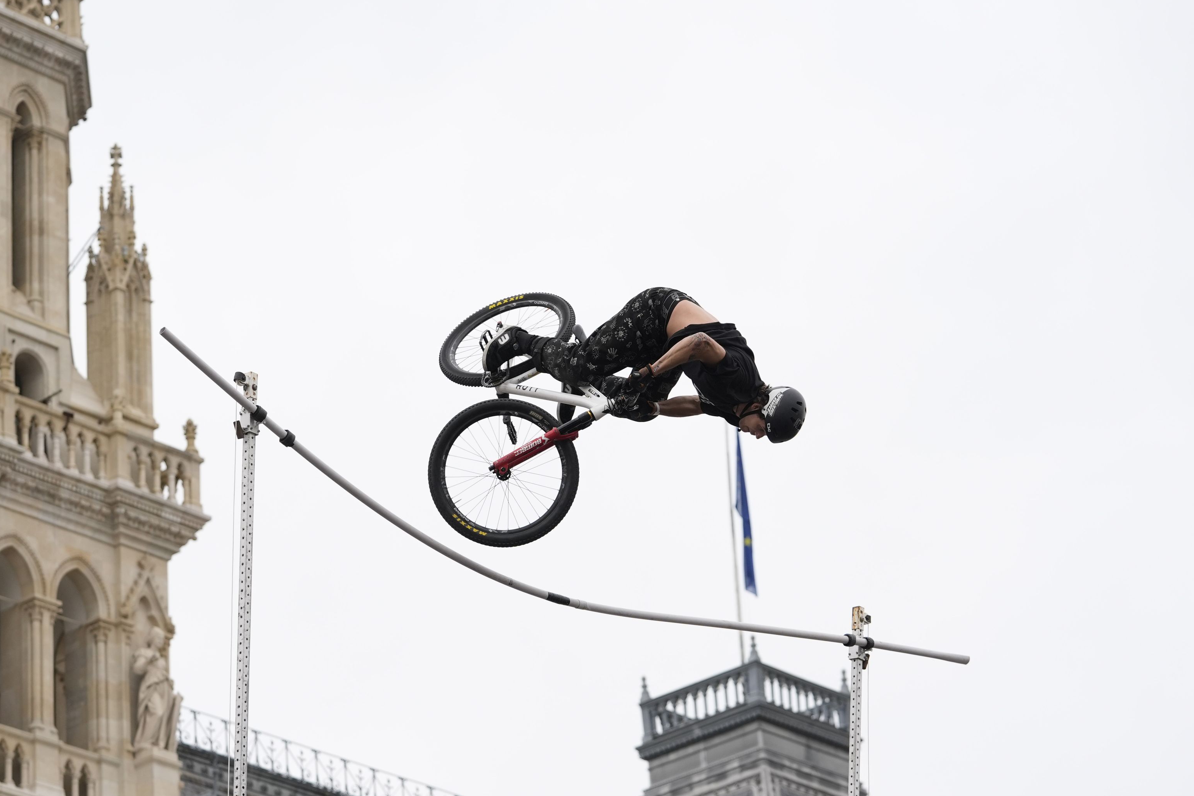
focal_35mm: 130
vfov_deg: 10.6
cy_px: 434
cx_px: 502
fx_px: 4312
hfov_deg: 15.8
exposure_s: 1/2500
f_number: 4
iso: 640
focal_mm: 100
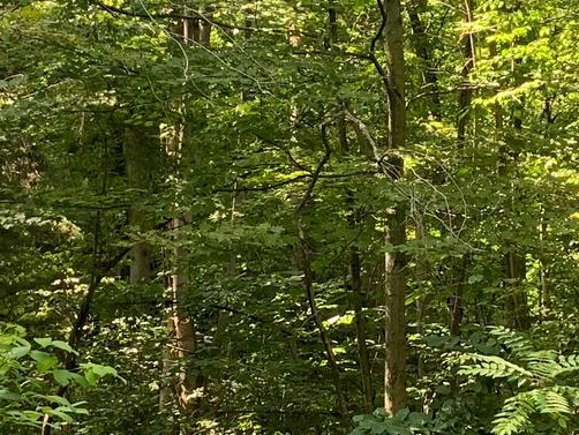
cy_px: 332
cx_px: 478
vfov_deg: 13.9
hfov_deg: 18.3
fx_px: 1774
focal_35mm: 106
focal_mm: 4.25
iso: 80
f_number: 1.8
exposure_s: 1/121
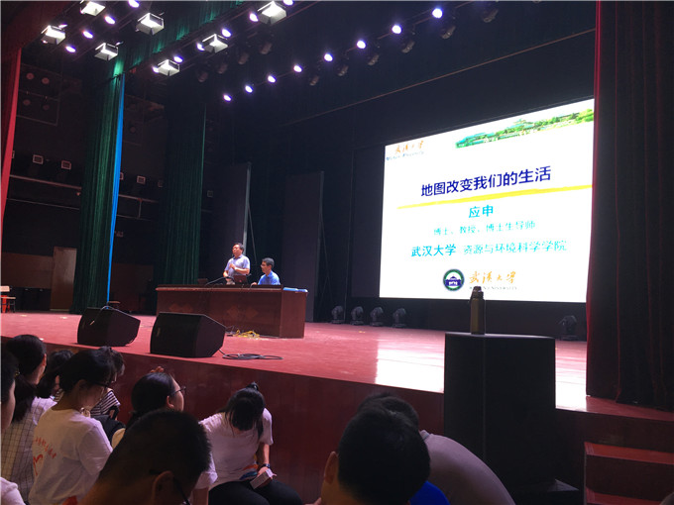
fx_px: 565
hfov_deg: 61.7
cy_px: 252
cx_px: 337
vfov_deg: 48.2
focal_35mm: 29
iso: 64
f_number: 2.2
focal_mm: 4.15
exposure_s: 1/33
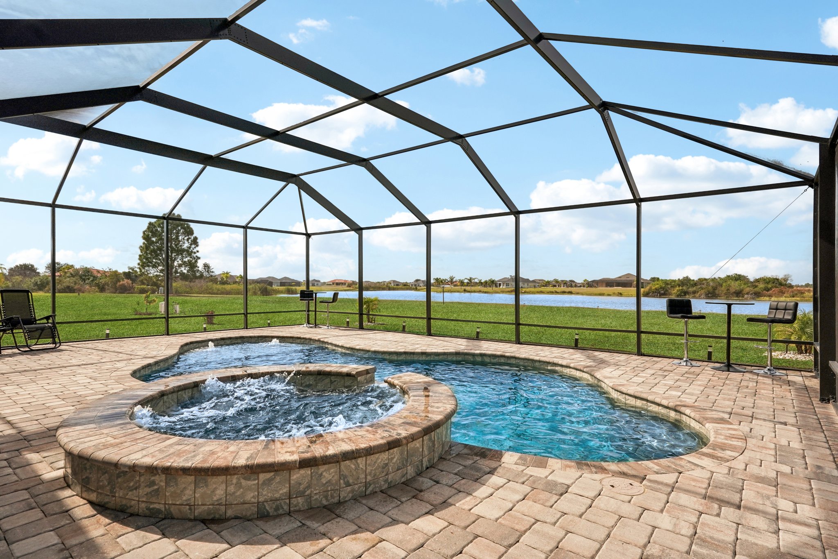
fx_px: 442
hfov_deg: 86.9
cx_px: 419
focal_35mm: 19
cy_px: 280
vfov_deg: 64.5
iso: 400
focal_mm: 19
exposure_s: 1/800
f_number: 8
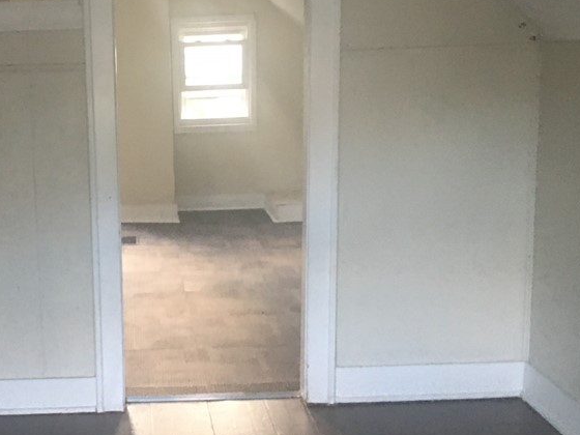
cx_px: 112
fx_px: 888
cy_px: 218
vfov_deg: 27.5
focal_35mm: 53
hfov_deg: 35.0
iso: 100
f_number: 2.2
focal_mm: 4.15
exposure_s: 1/15
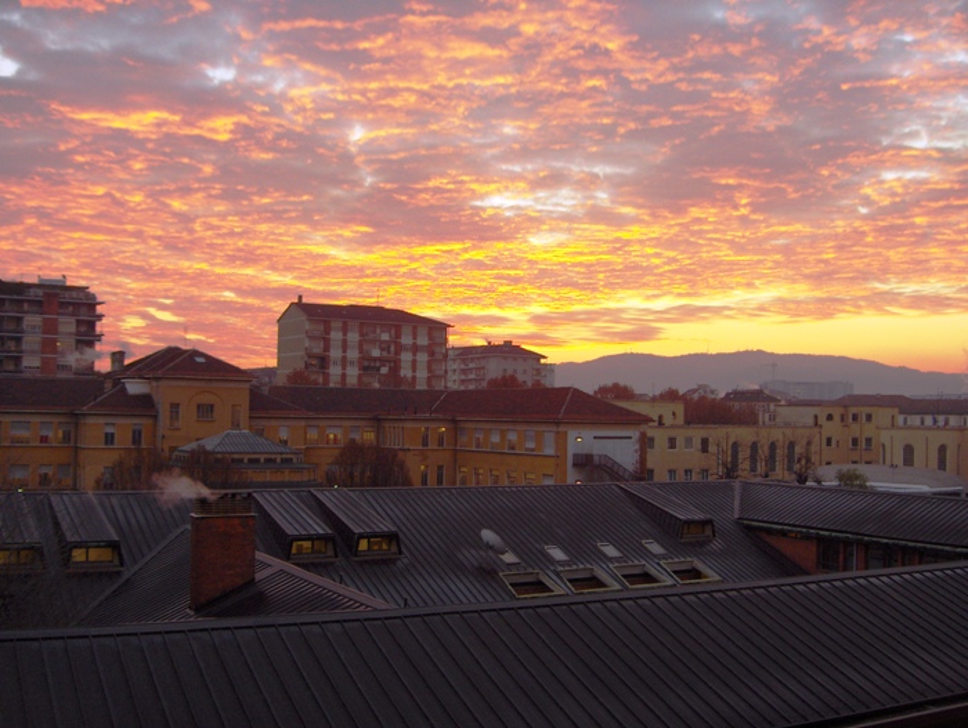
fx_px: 1092
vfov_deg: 36.9
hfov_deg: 47.8
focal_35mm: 39
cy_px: 364
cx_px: 484
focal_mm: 8
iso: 200
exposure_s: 1/69.3
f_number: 2.8
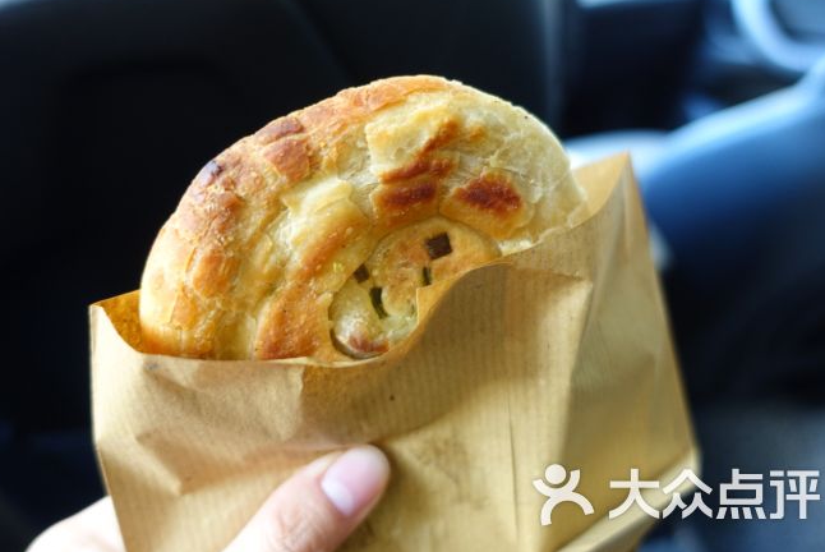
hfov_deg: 69.3
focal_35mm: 26
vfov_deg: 49.6
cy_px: 262
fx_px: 596
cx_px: 406
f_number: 1.8
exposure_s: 1/30
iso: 320
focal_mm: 8.8
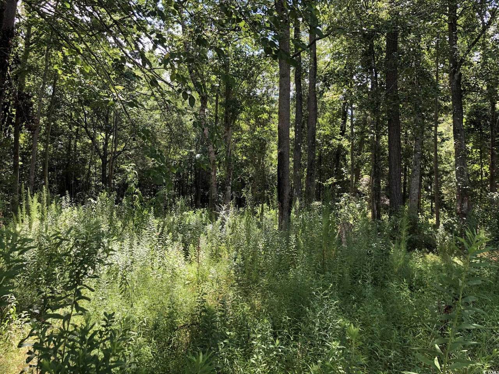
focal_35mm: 28
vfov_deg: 49.7
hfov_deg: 63.4
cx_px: 250
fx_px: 404
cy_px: 187
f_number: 1.8
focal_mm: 3.99
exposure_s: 1/160
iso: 20
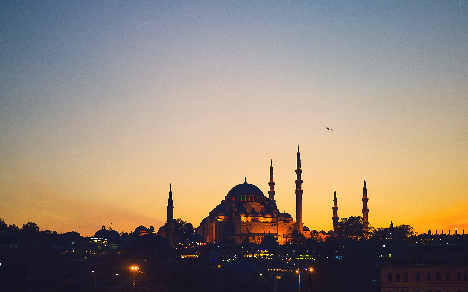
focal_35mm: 87
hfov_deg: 23.8
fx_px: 1110
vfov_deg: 15.0
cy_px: 141
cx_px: 235
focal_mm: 85
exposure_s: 1/60
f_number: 2
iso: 250
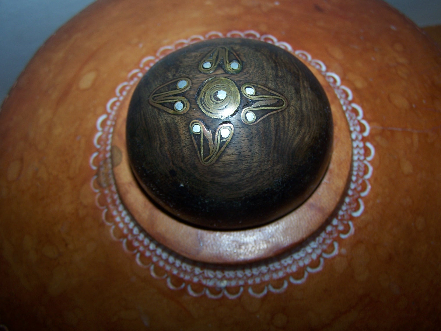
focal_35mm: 39
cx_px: 225
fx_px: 497
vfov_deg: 36.8
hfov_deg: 47.9
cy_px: 169
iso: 80
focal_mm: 6.3
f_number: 2.8
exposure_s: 1/60
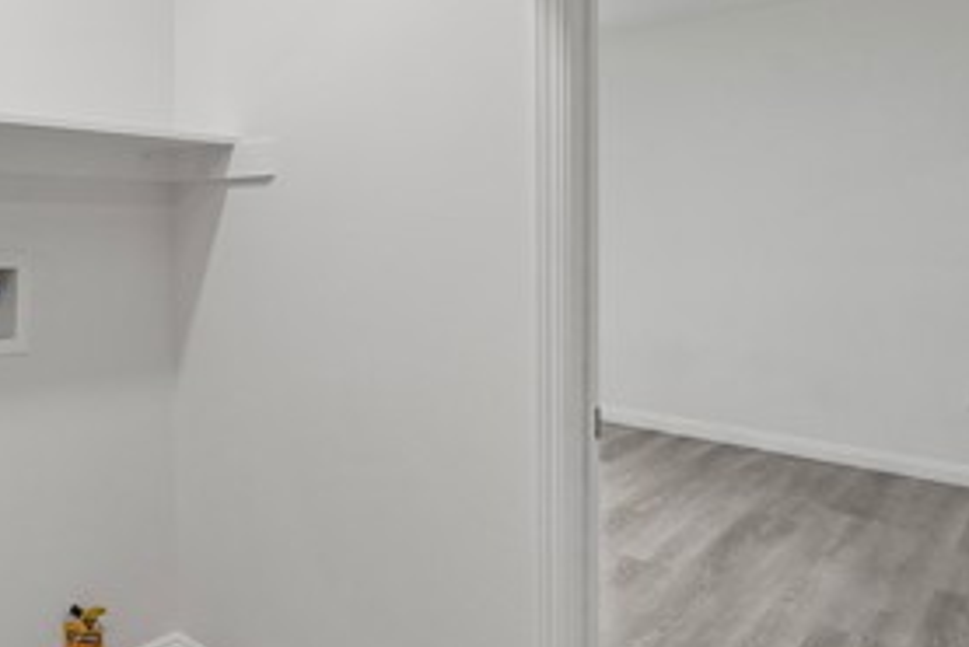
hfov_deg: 59.2
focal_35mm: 30
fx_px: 808
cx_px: 262
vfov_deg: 43.3
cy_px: 236
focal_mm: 13
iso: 640
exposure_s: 1/10
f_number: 4.5
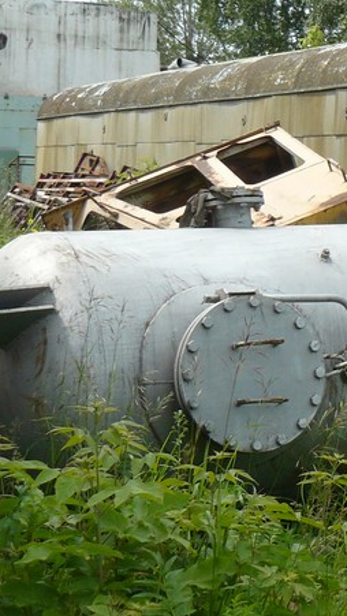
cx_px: 537
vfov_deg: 23.6
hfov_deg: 12.8
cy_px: 145
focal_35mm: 89
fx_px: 1454
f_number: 5
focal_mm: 6
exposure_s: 1/200
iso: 100
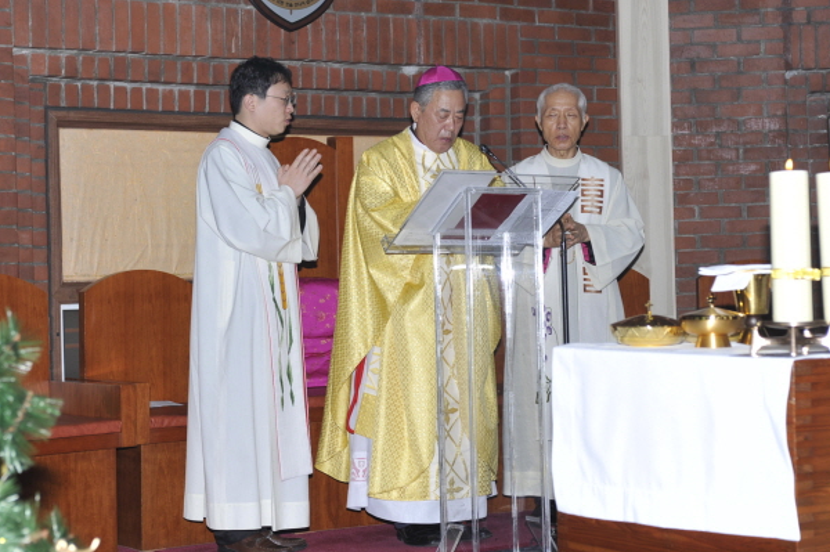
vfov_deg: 17.5
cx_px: 394
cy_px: 228
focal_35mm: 78
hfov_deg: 26.0
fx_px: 1797
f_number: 5.6
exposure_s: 1/60
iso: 200
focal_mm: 65
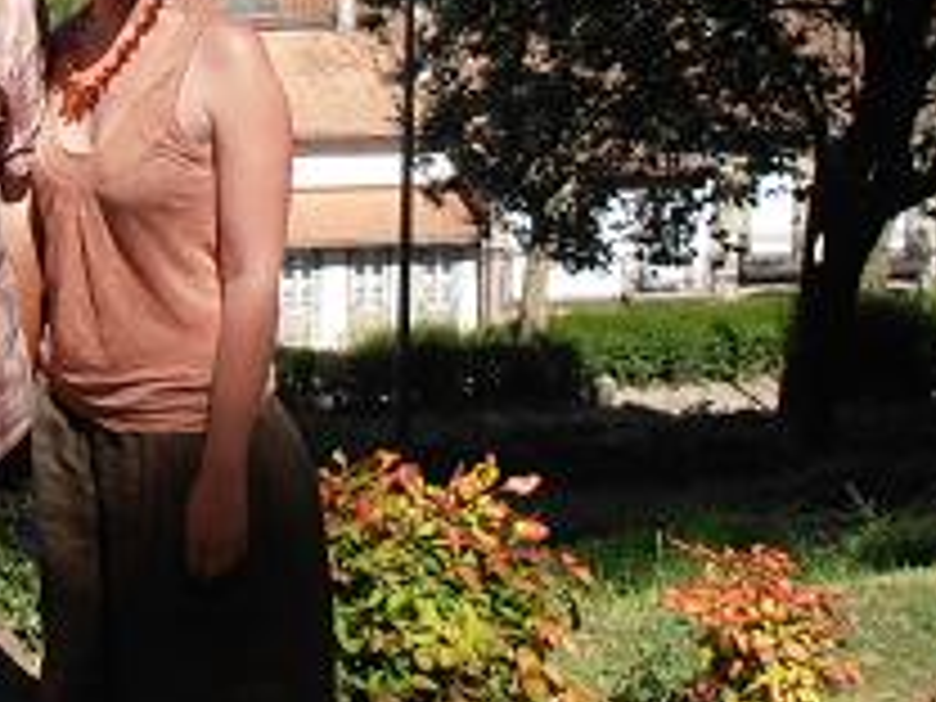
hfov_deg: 29.8
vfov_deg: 22.8
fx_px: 1649
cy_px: -45
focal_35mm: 61
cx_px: 32
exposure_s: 1/800
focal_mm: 4.2
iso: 80
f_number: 3
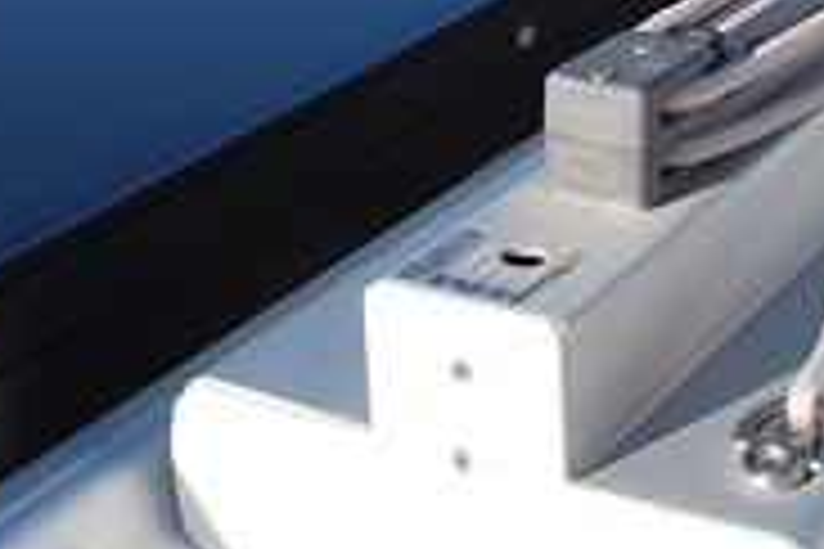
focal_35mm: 92
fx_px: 2106
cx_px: 428
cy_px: -394
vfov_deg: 13.5
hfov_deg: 22.1
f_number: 7.1
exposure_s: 1/200
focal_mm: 16
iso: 100
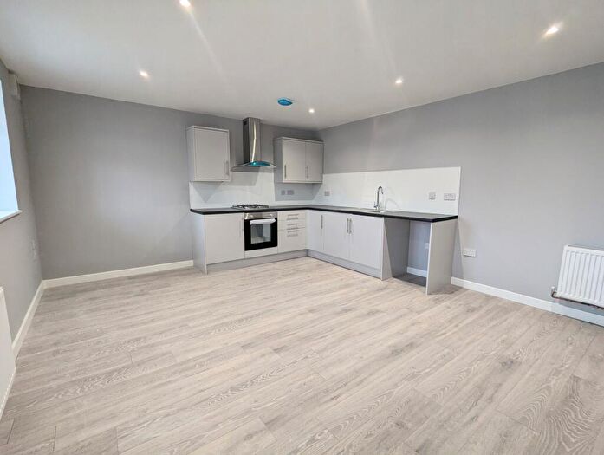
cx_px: 302
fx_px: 280
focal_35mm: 16
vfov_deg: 78.3
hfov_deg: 94.4
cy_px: 228
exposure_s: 1/59
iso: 78
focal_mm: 2.35
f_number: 2.2
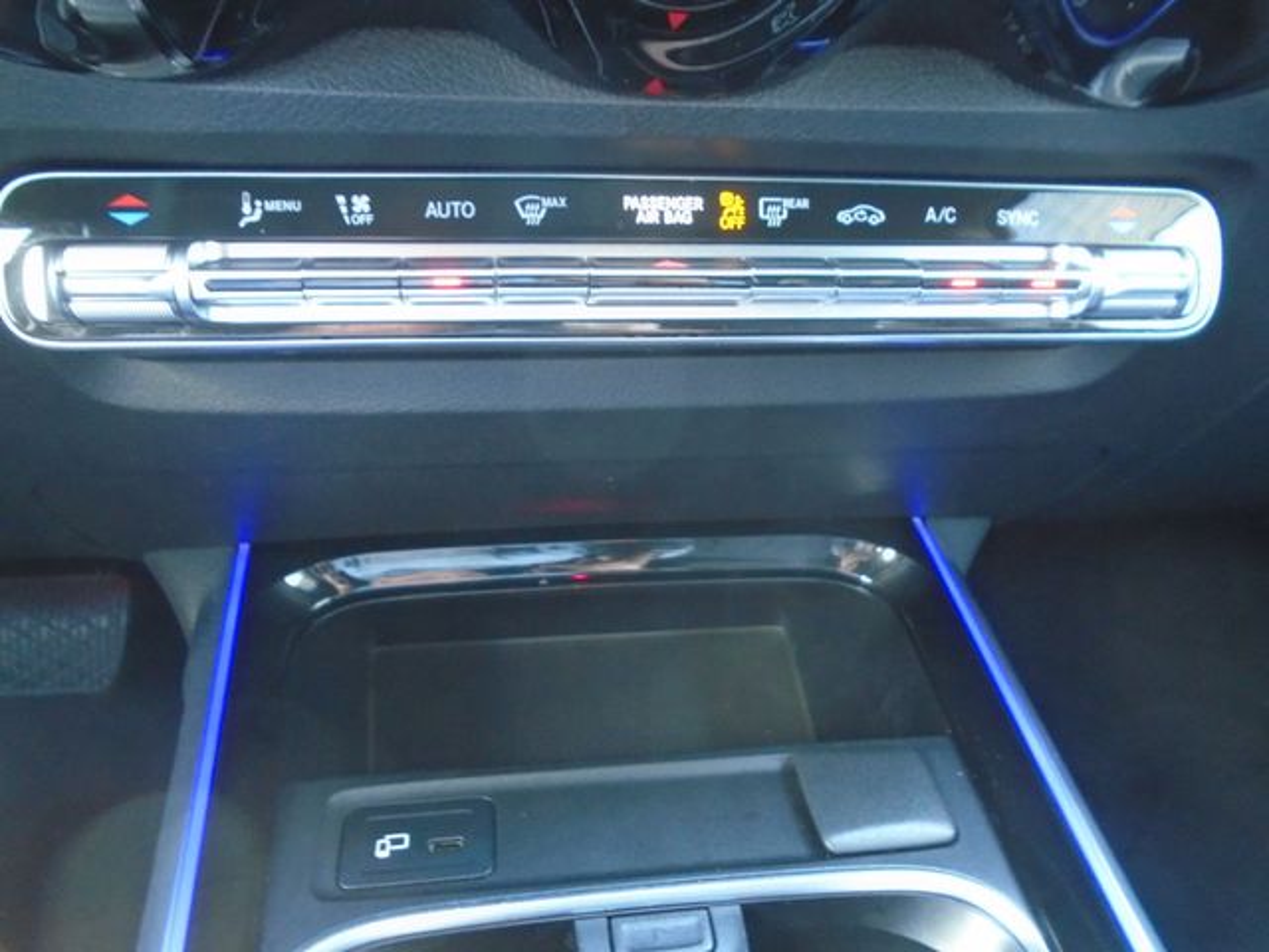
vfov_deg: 53.1
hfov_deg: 67.3
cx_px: 634
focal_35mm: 26
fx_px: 953
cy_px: 476
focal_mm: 4.6
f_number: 3.2
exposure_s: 1/8
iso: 400
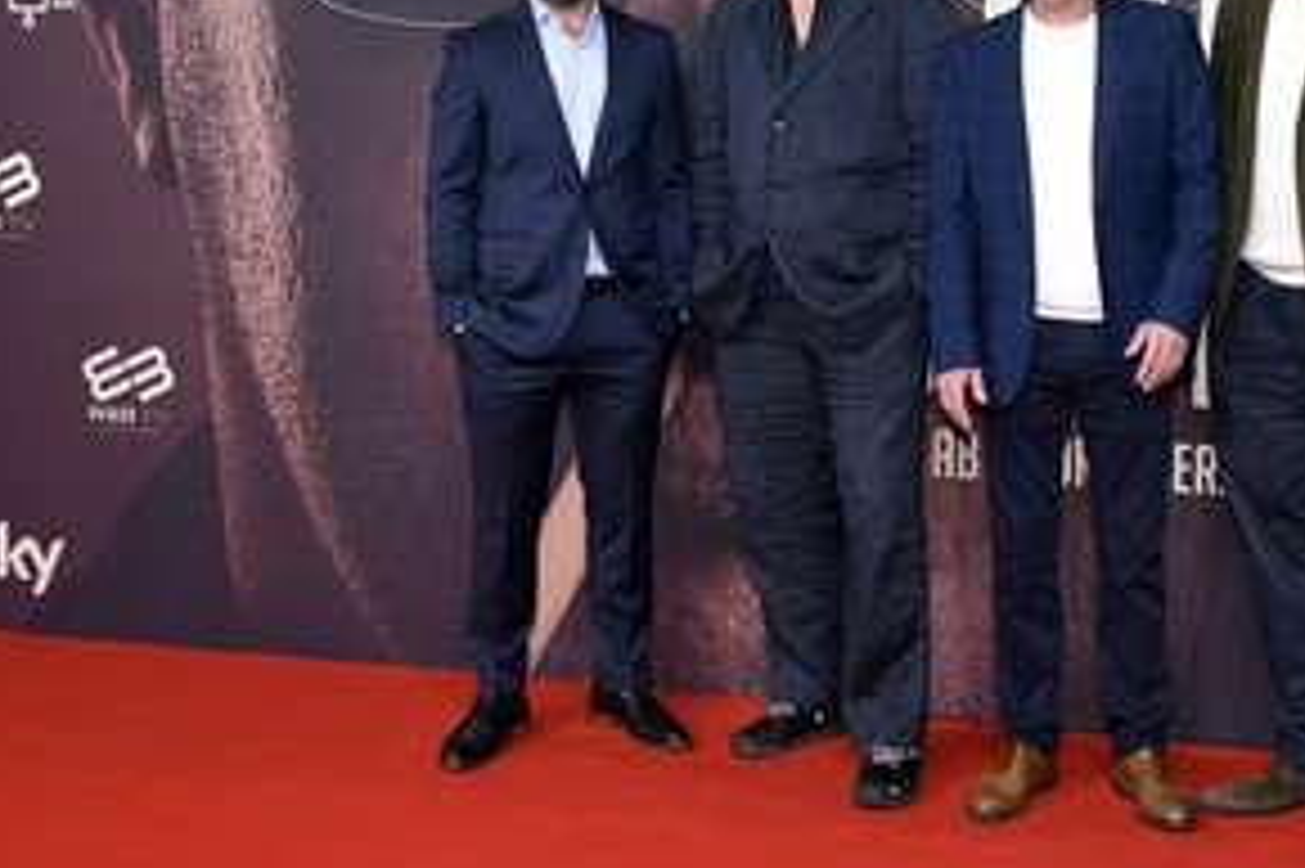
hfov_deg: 33.5
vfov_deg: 22.8
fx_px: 2137
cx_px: 916
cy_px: 256
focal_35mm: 59
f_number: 8
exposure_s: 1/160
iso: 500
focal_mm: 38
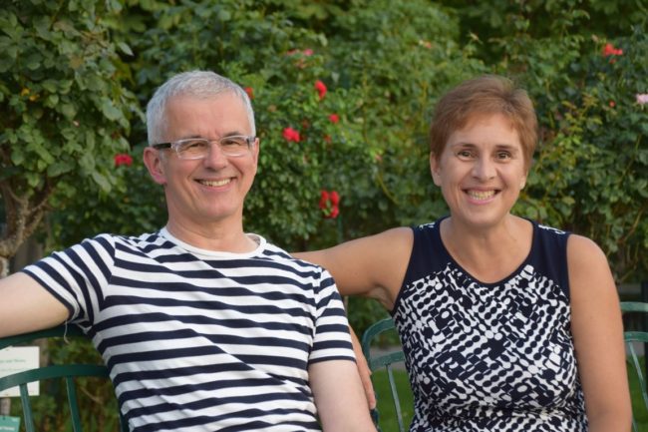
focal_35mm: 102
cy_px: 216
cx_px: 324
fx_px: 1835
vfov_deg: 13.4
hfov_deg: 20.0
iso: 400
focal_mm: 68
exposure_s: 1/125
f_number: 5.3
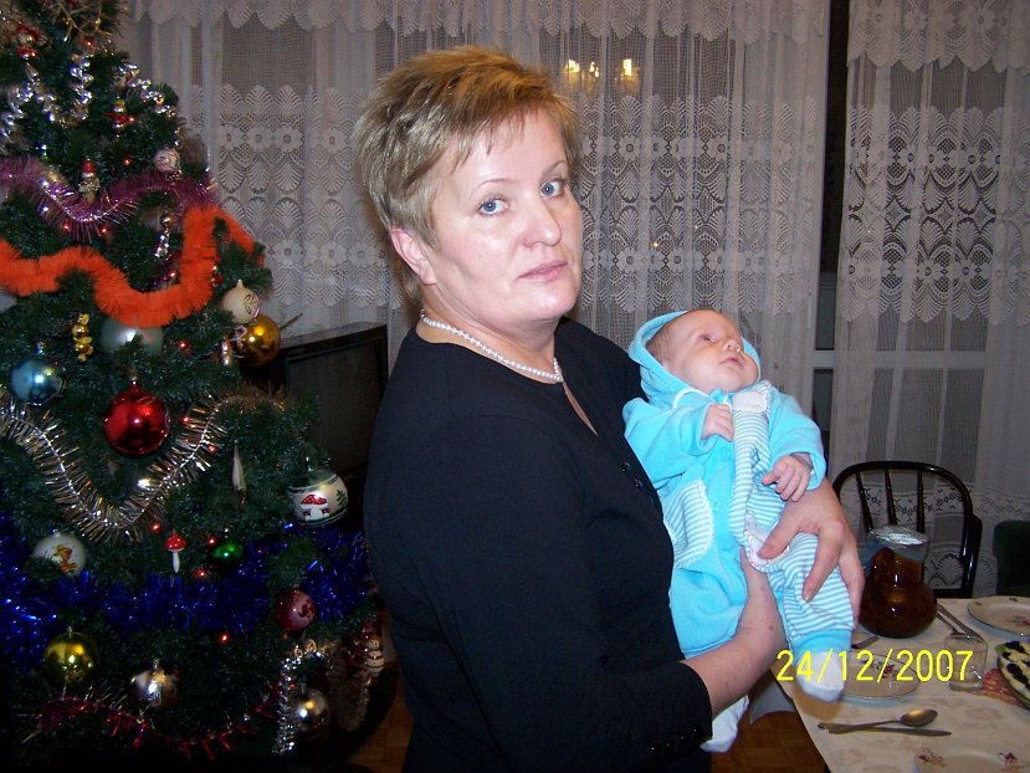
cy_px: 386
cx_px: 515
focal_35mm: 38
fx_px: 1131
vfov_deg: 37.7
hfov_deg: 49.0
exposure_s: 1/60
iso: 140
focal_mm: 6.3
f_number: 2.8
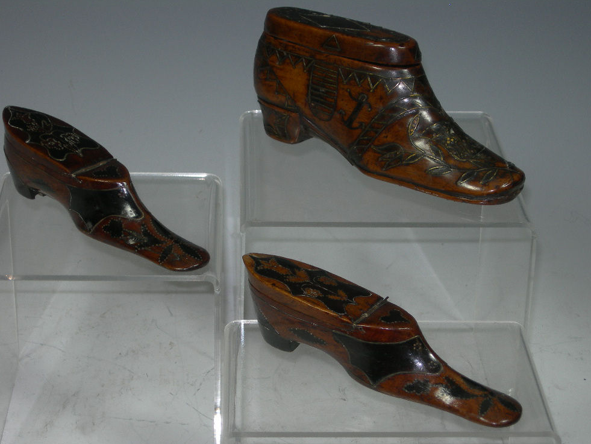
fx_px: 1639
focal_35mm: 96
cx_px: 304
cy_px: 229
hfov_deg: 20.4
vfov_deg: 15.4
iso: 50
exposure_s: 1/30
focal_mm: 19.1
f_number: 4.3
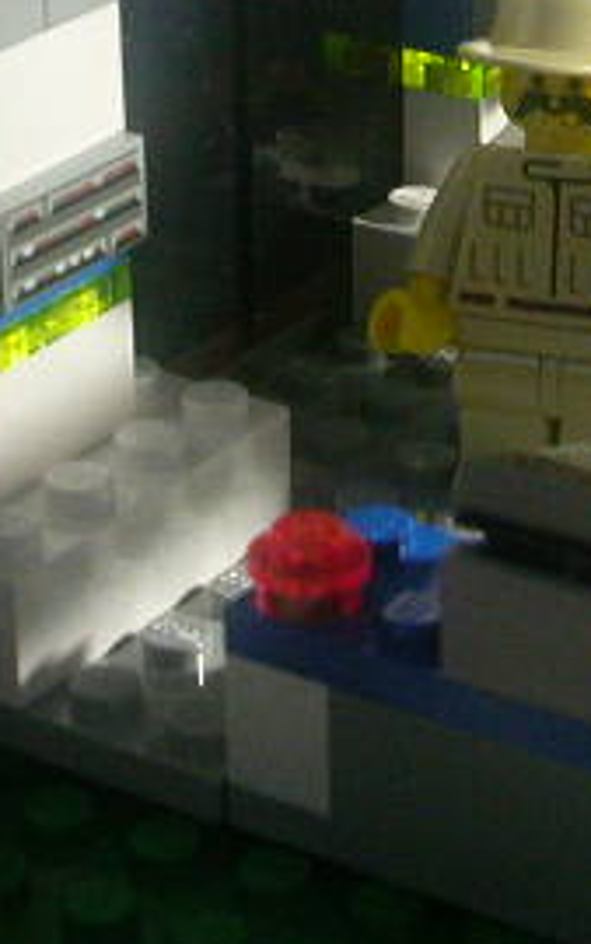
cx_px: 528
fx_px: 3166
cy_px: 126
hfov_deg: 10.6
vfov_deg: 16.8
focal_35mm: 123
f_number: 3.2
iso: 400
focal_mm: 7.5
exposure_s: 1/10.6
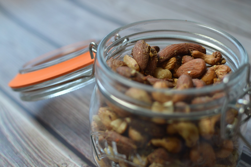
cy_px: 84
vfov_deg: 25.7
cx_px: 126
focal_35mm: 52
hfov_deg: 37.9
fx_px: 366
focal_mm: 35
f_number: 2.8
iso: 400
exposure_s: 1/200
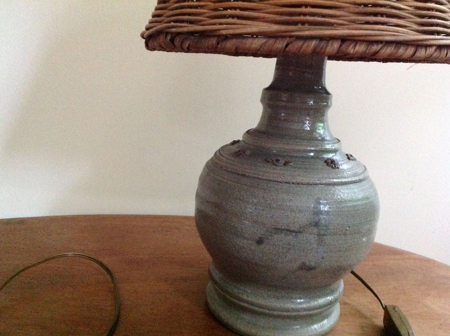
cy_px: 168
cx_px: 225
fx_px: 454
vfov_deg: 40.6
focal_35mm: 35
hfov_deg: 52.7
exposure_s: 1/15
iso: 800
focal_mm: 4.28
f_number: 2.4
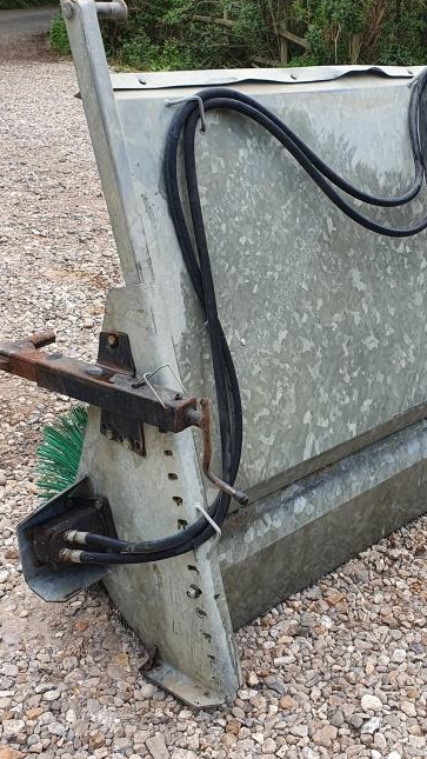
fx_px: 905
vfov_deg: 45.4
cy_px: 328
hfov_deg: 26.1
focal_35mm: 45
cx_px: 333
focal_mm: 4.32
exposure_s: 1/414
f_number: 2.4
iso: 50
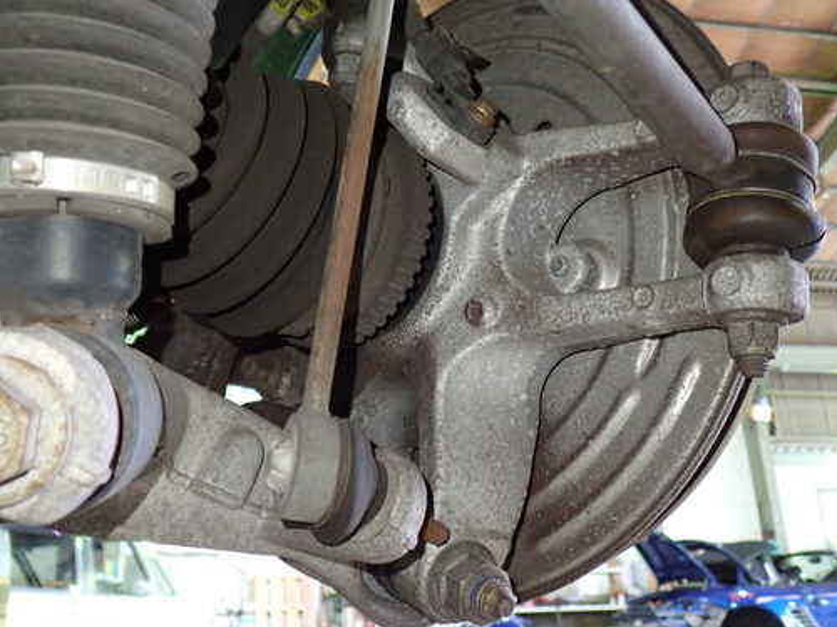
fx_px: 870
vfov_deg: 39.6
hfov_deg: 51.2
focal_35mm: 36
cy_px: 296
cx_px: 368
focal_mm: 5.4
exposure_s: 1/30
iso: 800
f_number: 2.3
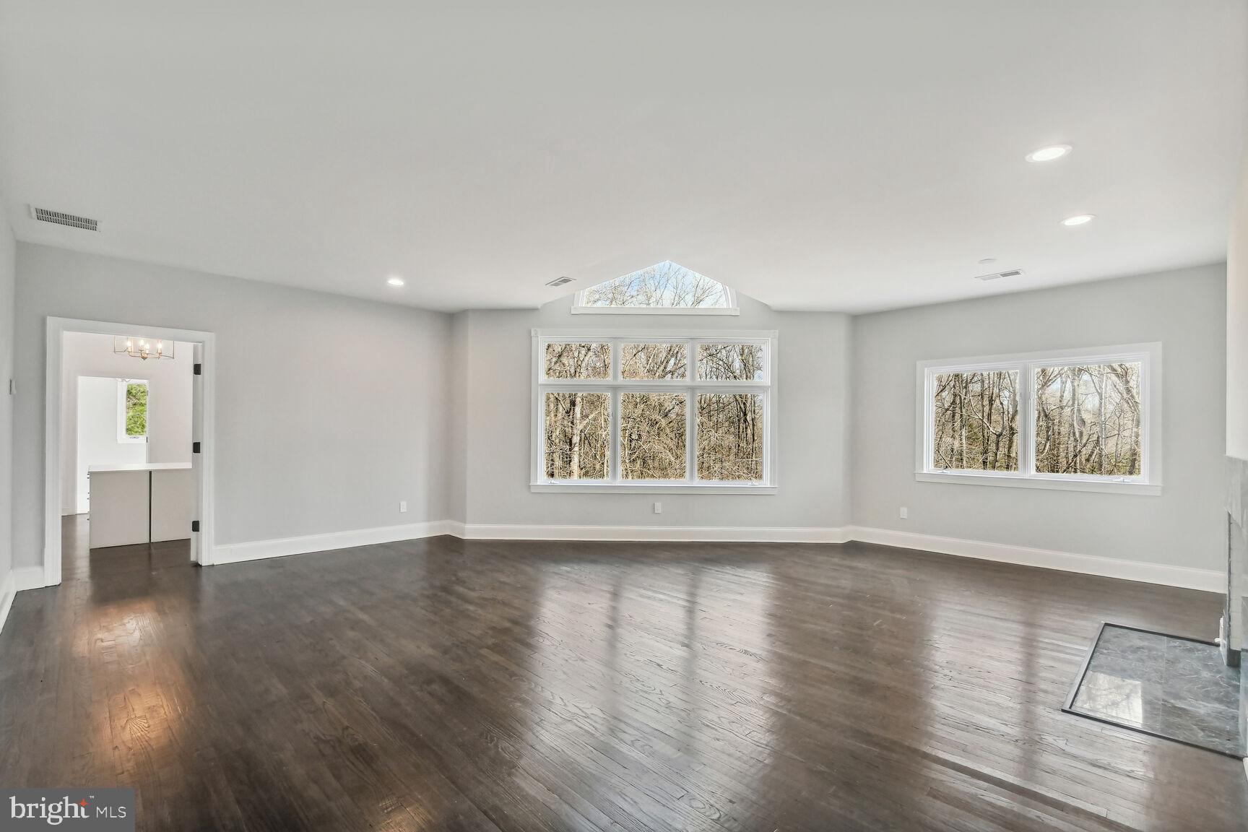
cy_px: 416
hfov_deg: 100.4
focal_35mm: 15
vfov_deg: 77.3
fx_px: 520
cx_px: 624
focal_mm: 10
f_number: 7.1
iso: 500
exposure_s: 1/500
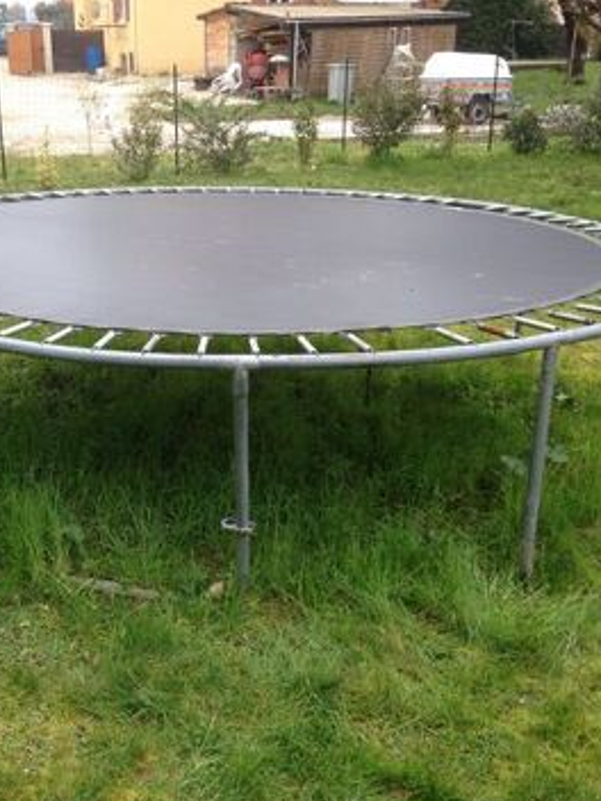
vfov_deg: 42.1
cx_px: 184
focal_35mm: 45
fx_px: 1042
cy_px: 407
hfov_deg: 31.8
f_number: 2.4
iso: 50
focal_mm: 4.12
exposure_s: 1/301
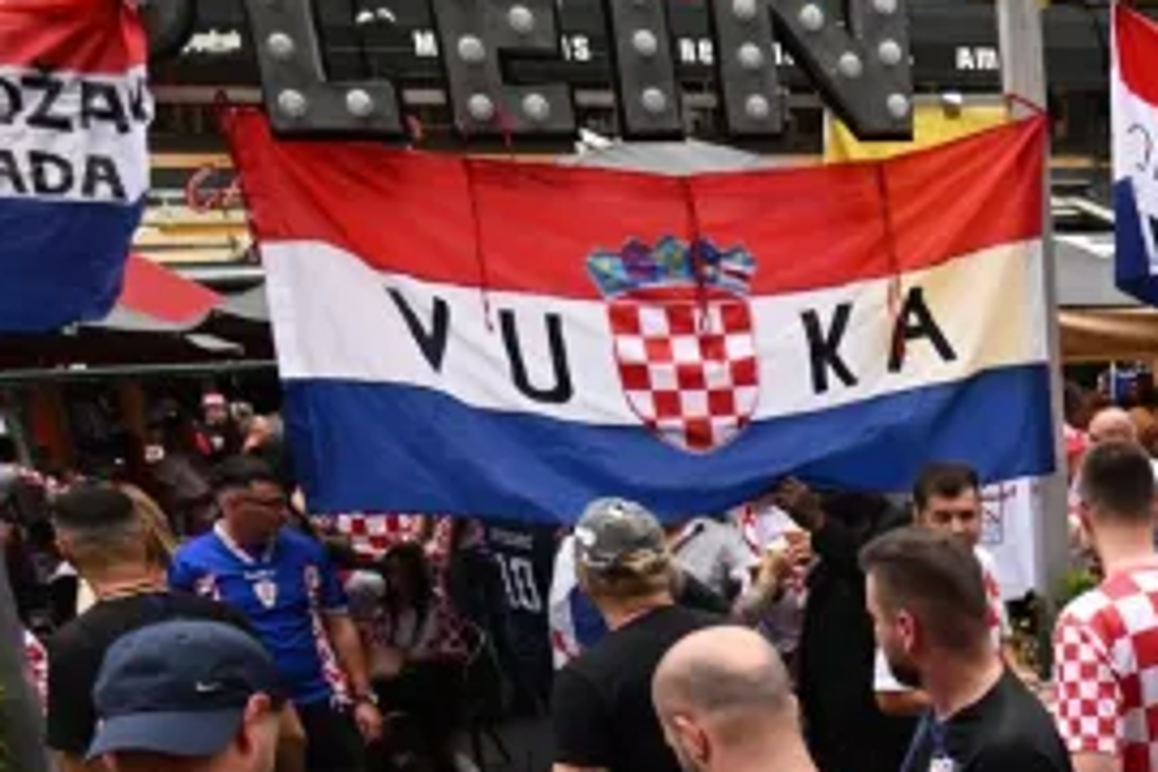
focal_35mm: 45
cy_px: 860
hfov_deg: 38.2
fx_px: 1447
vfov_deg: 27.2
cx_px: 1188
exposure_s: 1/4000
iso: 1000
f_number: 4
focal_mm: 16
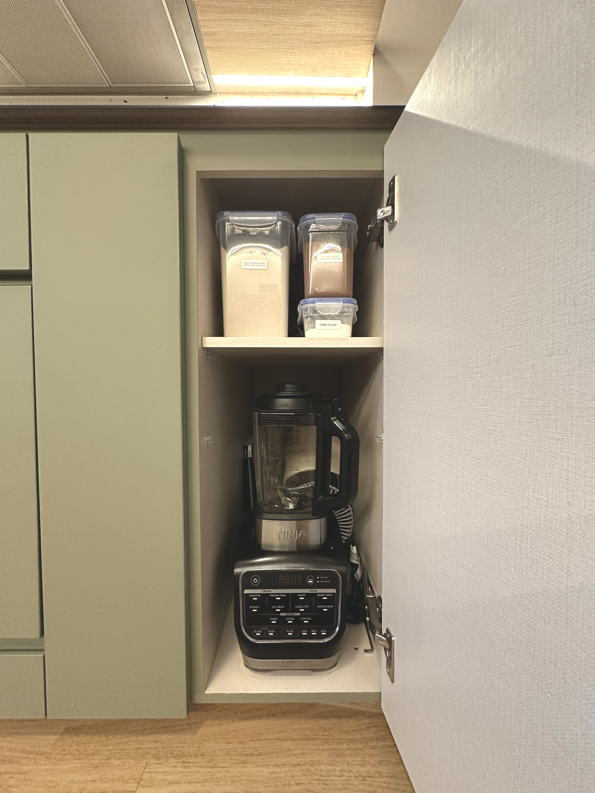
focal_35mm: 14
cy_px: 396
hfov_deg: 85.7
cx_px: 298
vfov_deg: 102.1
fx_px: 321
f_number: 2.2
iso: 500
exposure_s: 1/60
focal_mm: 2.22
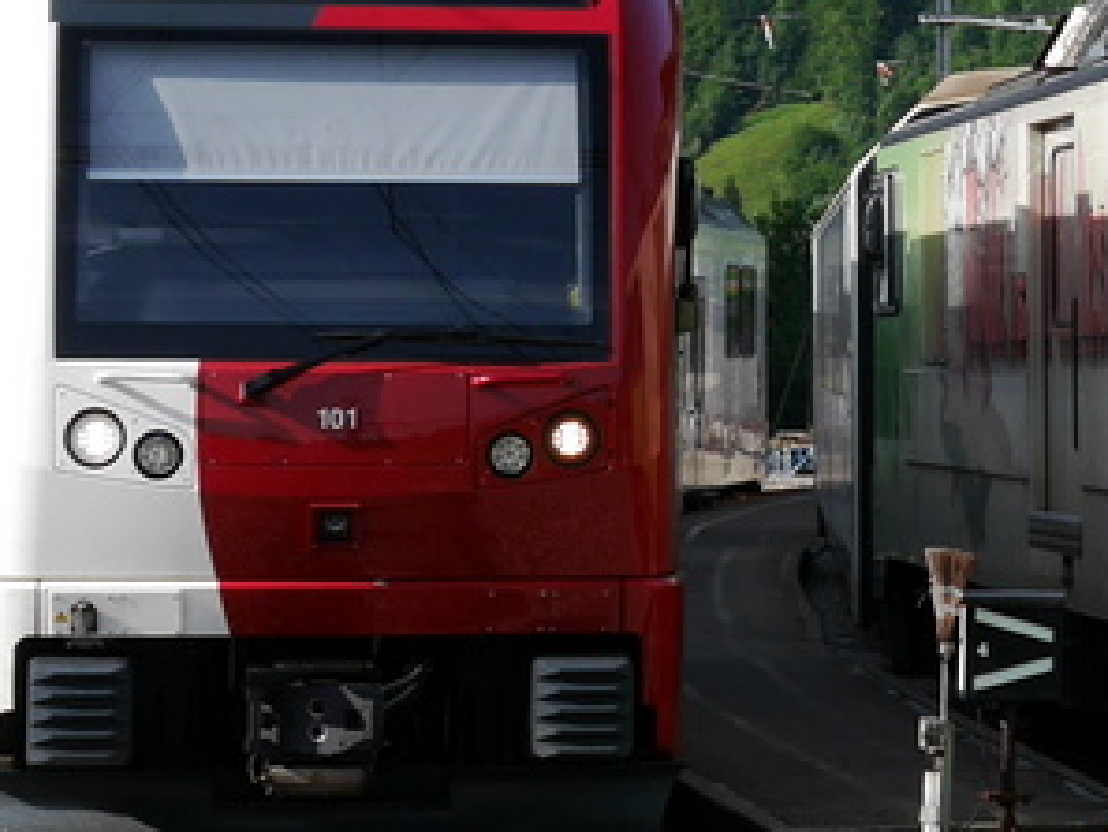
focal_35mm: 186
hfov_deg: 10.2
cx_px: 1809
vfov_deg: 8.0
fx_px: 5956
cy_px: 127
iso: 160
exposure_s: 1/250
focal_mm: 23
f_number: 8
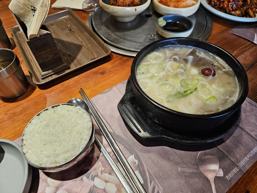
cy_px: 96
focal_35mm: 23
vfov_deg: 58.9
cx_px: 128
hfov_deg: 73.9
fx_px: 171
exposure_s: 1/100
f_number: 1.7
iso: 125
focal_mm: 6.3
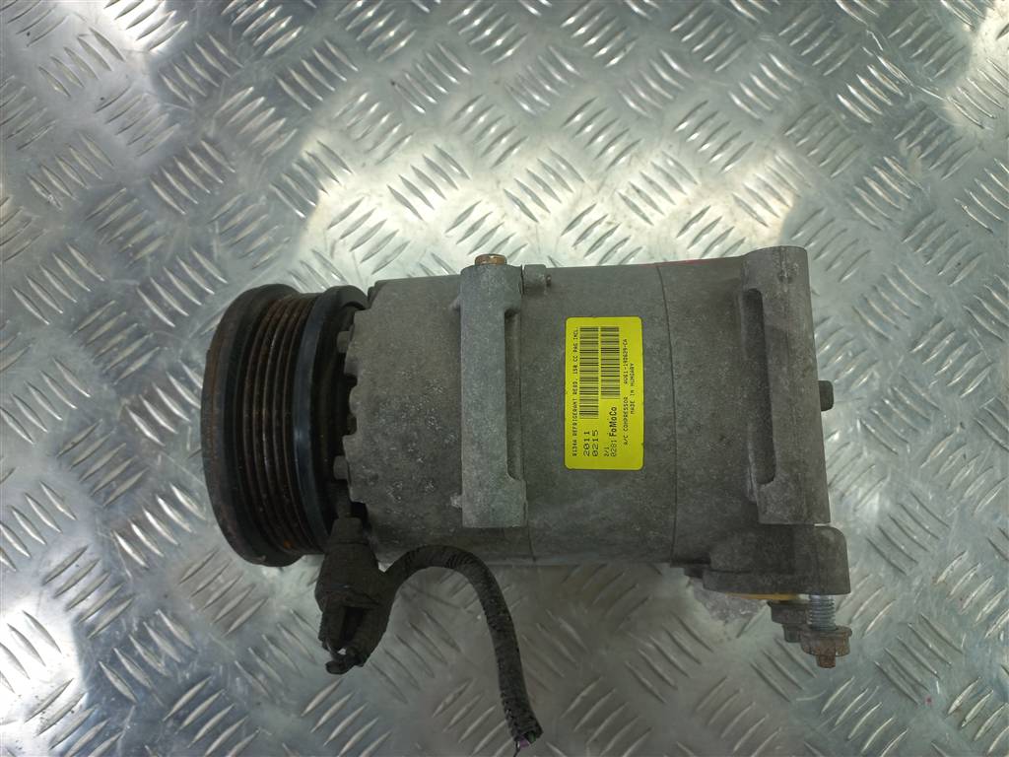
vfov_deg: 54.9
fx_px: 729
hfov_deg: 69.4
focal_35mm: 25
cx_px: 504
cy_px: 378
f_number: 1.8
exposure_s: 1/50
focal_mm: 4.6
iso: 40
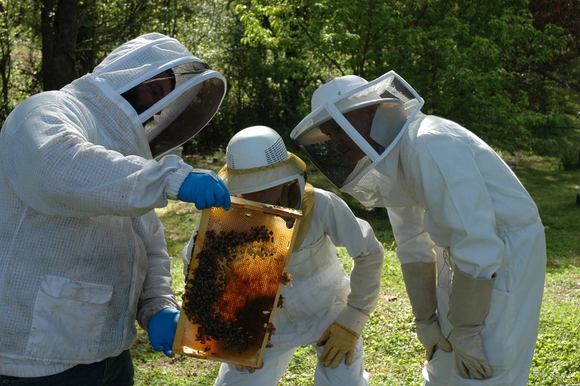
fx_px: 749
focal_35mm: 46
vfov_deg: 28.9
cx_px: 290
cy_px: 193
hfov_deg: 42.3
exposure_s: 1/200
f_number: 7.1
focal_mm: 31
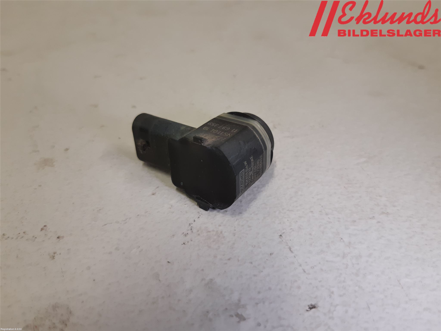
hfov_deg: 67.3
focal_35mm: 26
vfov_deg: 53.1
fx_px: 331
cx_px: 220
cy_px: 166
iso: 100
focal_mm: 3.93
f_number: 1.7
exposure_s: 1/50
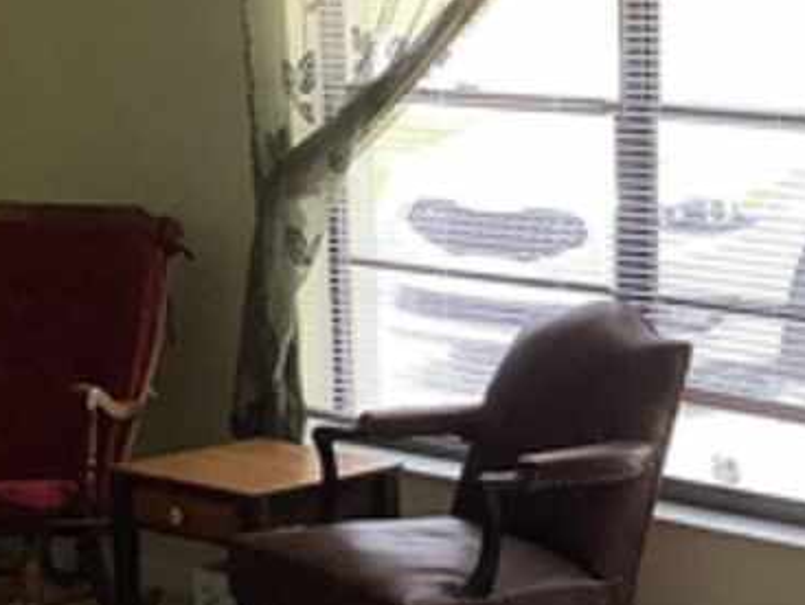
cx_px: 886
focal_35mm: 108
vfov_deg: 13.7
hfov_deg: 17.6
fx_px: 2514
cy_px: 445
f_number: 2.4
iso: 80
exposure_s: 1/60
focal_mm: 3.3
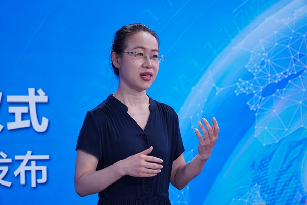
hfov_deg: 15.2
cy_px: 102
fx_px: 1151
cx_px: 154
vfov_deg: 10.2
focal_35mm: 135
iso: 200
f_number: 4
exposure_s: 1/80
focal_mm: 90
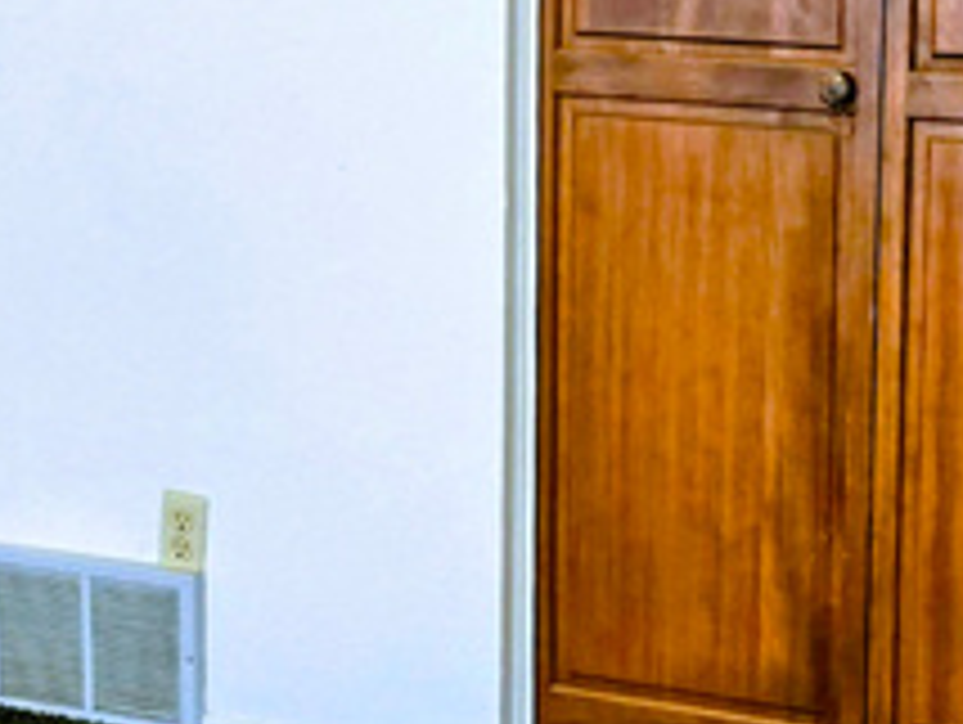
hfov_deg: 17.8
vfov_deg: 13.4
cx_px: 338
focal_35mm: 110
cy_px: 135
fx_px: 3064
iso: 640
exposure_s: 1/60
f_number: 1.8
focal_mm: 5.4
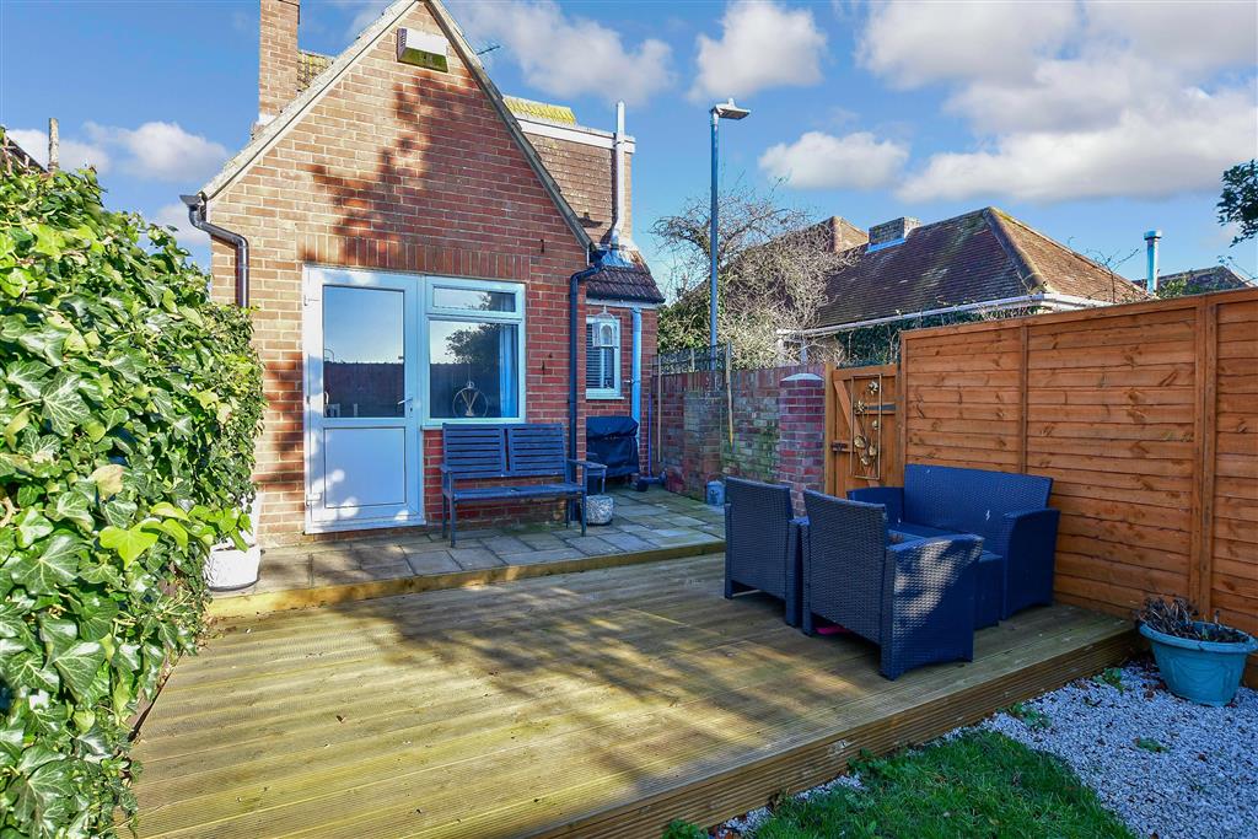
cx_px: 629
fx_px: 524
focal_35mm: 15
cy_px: 420
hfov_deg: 100.4
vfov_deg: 77.3
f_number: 6.3
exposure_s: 1/100
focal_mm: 10
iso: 160
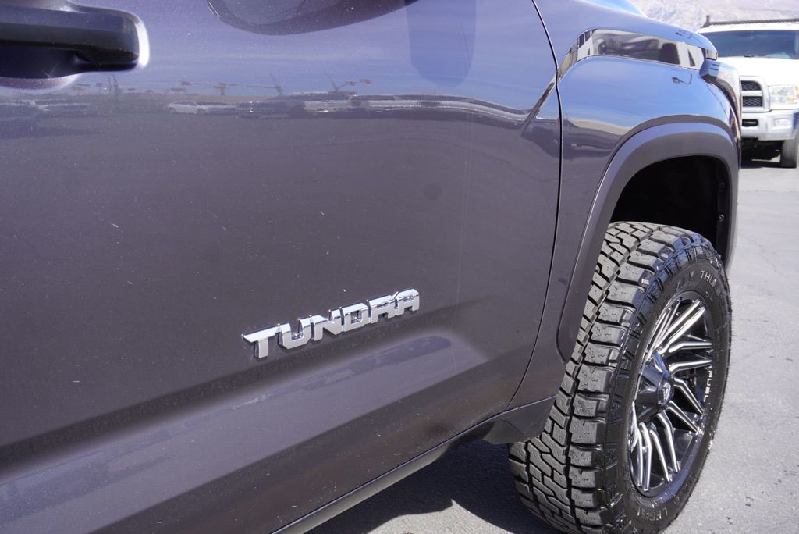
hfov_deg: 53.1
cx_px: 400
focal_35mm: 36
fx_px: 799
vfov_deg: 36.9
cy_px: 267
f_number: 7.1
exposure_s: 1/100
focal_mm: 24
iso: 100
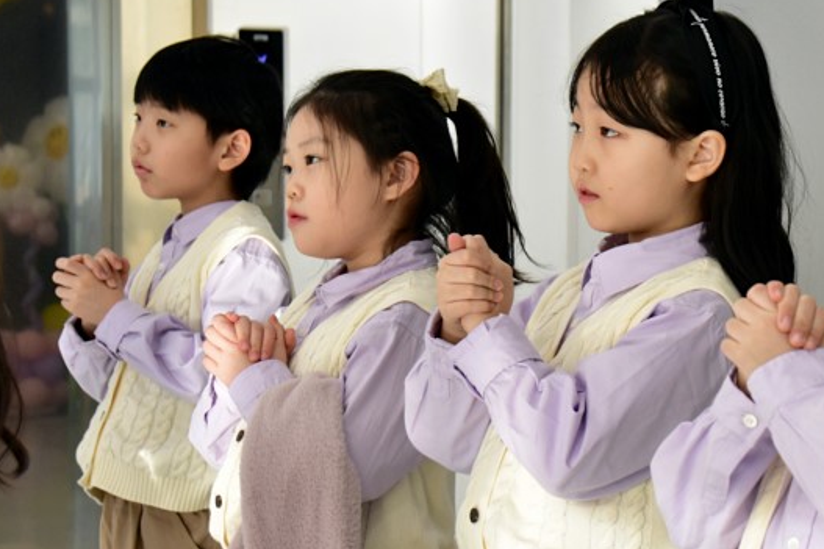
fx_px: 3223
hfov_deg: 14.5
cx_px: 569
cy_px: 272
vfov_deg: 9.7
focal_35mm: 141
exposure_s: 1/160
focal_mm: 55
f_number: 6.3
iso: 800
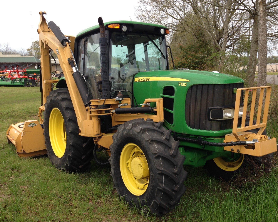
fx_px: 288
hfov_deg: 51.5
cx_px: 143
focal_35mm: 35
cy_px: 111
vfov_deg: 42.2
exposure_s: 1/565
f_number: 2.4
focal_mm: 4.12
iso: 50
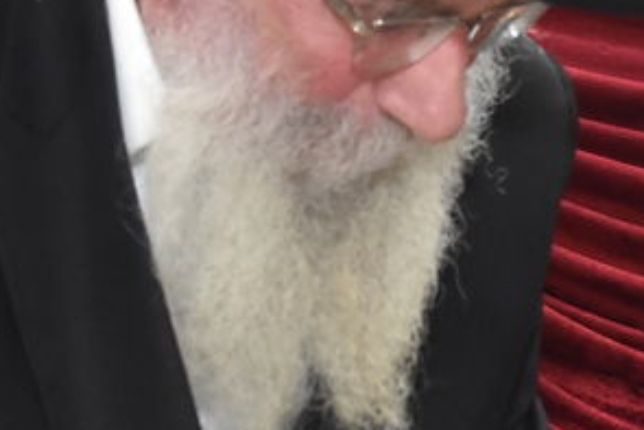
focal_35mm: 171
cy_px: 341
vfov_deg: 8.0
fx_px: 3060
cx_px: 572
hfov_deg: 11.9
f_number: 6.3
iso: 1600
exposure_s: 1/100
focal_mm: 24
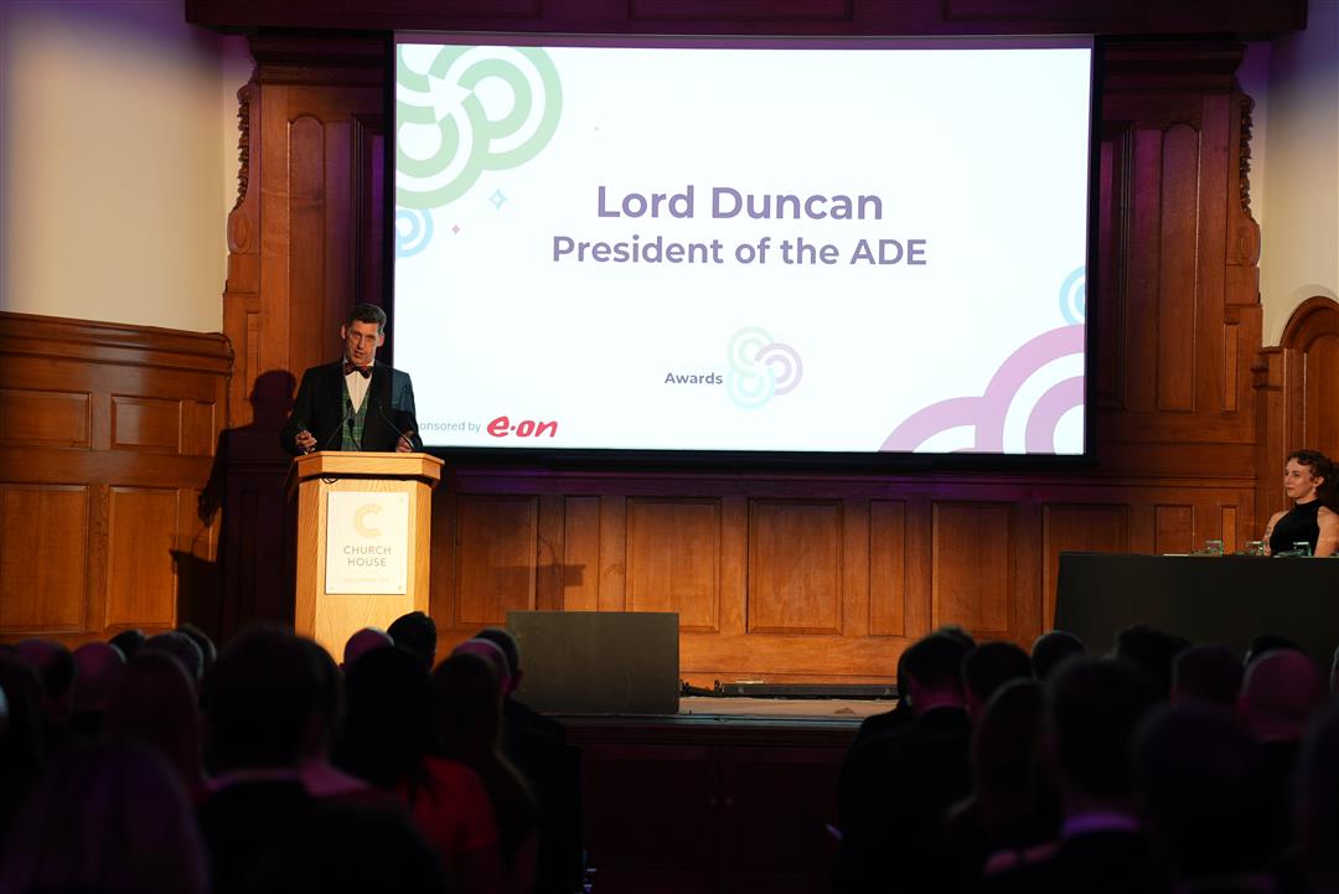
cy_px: 447
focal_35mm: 89
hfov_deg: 22.9
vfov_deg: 15.4
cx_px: 670
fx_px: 3311
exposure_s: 1/100
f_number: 2.8
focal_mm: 89
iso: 400
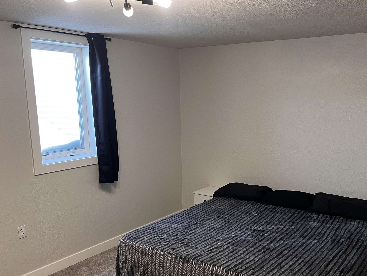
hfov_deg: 53.6
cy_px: 174
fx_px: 360
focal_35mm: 34
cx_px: 219
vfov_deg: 41.5
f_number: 1.6
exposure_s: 1/60
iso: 160
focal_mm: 5.1
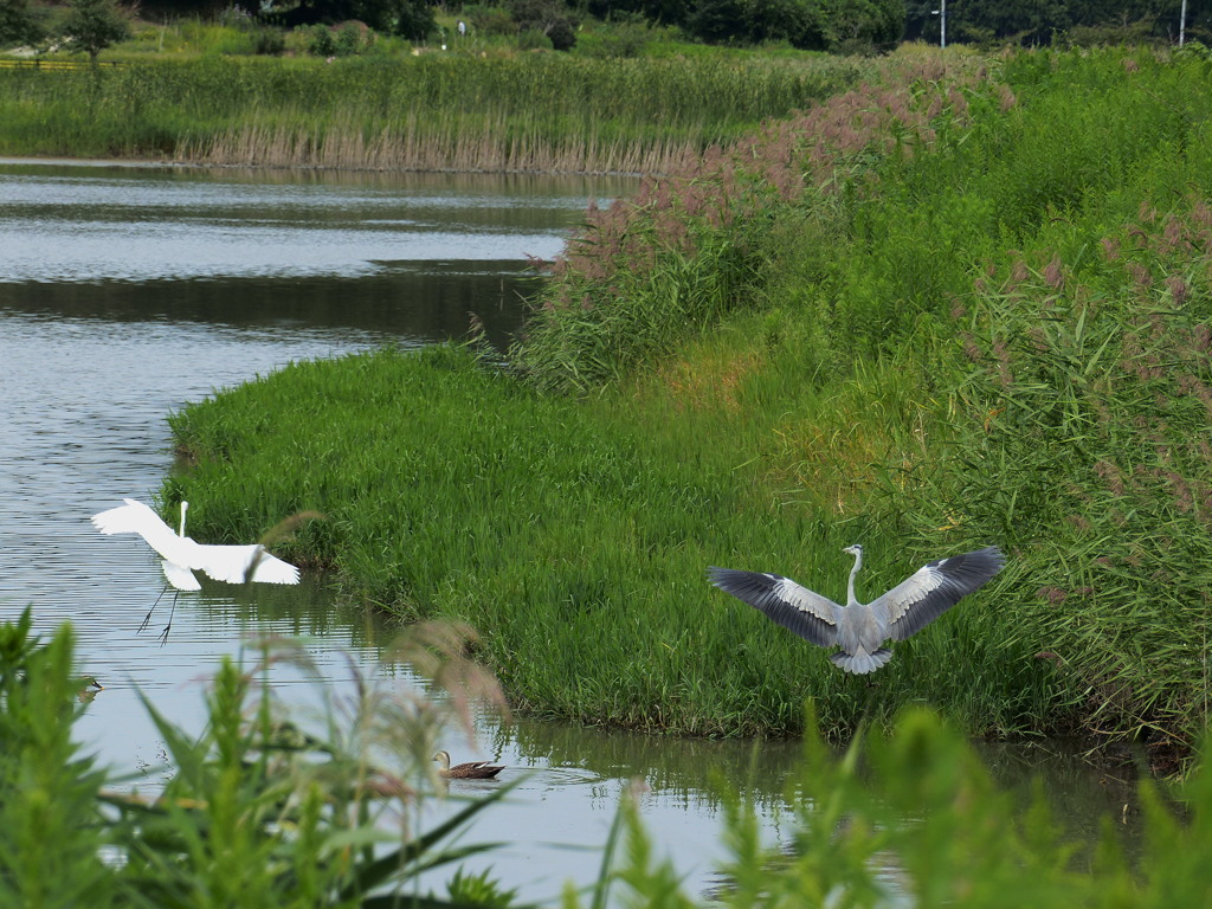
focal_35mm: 183
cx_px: 606
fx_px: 6407
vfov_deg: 8.1
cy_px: 454
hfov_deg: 10.8
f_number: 2.8
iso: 100
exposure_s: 1/1300
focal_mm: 33
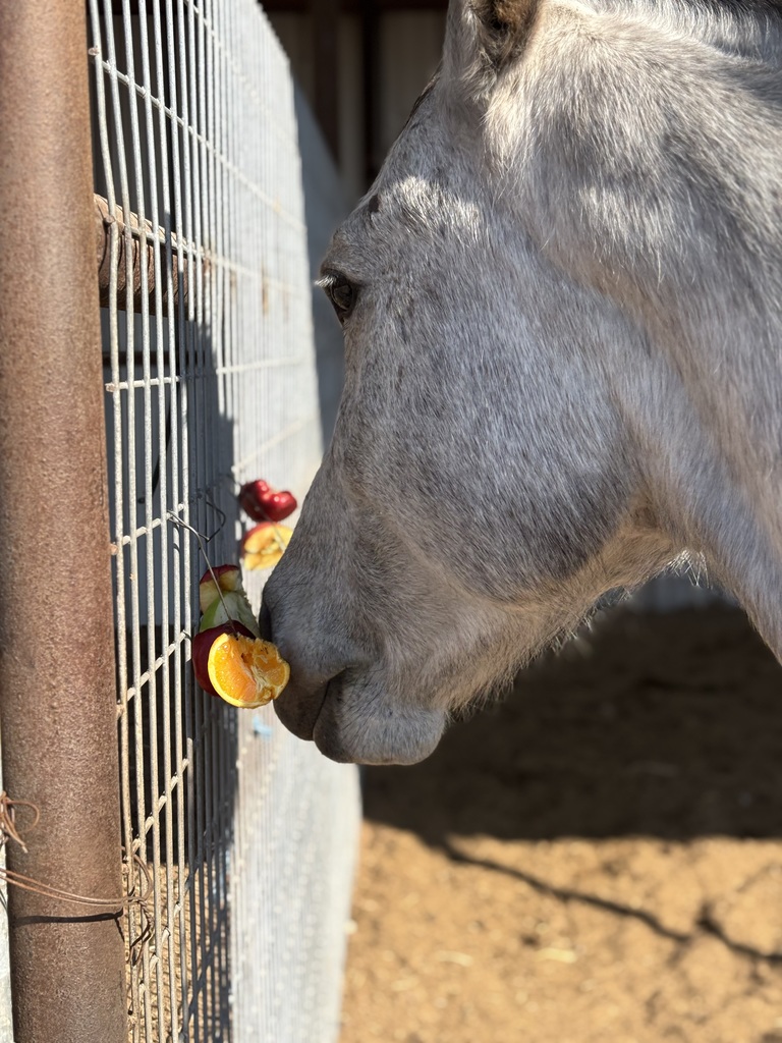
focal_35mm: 52
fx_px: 1566
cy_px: 522
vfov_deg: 36.8
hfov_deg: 28.0
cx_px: 391
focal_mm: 5.96
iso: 32
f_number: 1.6
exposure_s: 1/1592
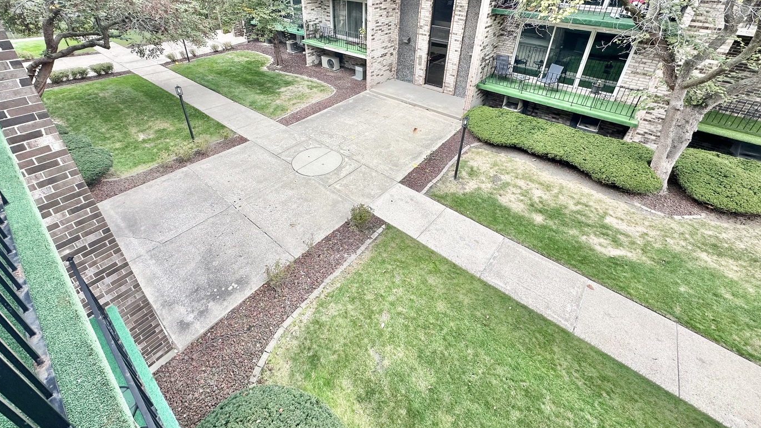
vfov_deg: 65.0
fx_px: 323
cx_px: 373
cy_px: 137
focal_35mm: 16
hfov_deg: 99.4
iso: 40
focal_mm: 2.22
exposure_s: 1/394
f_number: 2.2
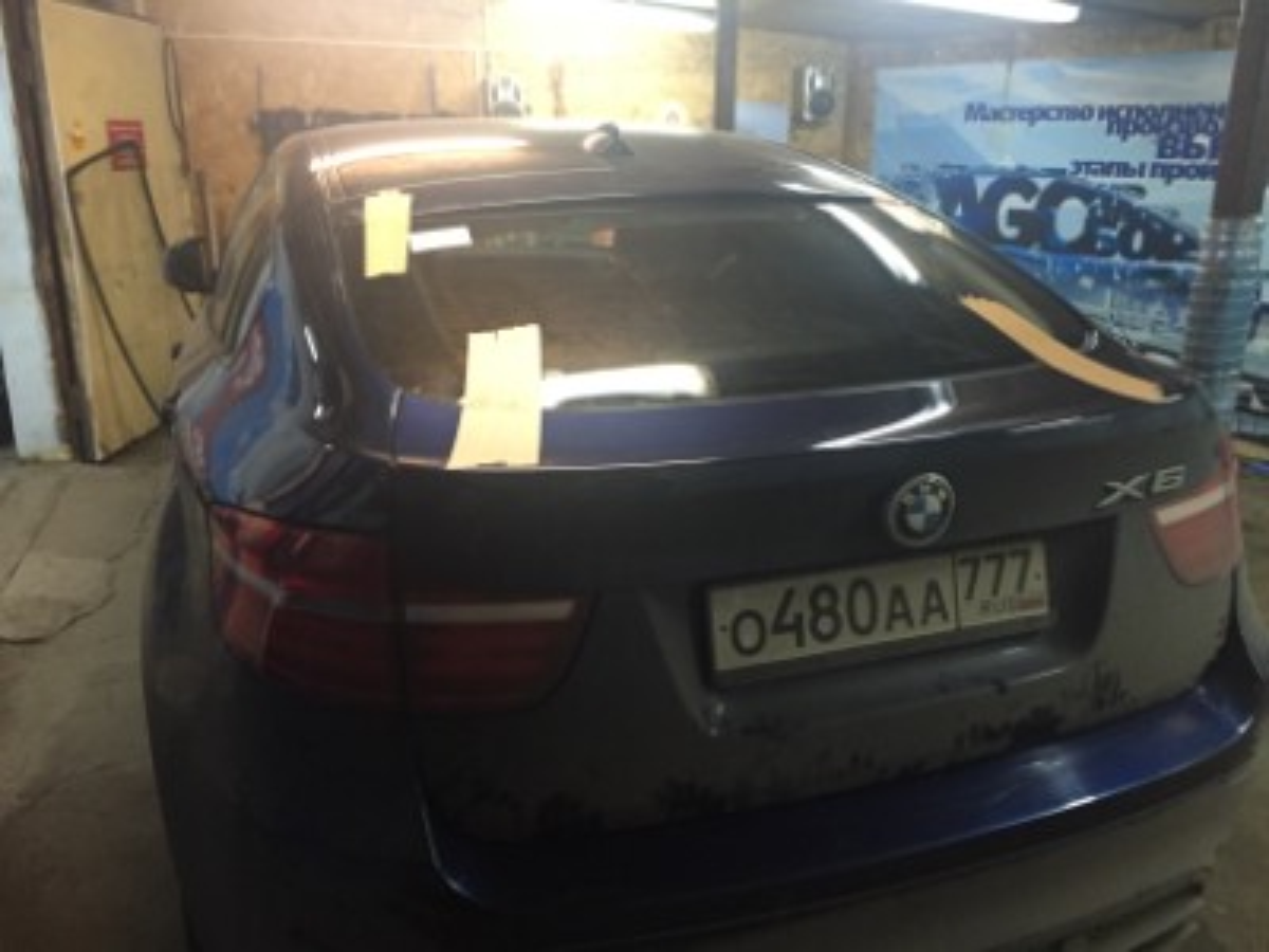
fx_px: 1063
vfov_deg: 48.2
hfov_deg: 61.7
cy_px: 476
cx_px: 634
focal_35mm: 29
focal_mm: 4.15
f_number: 2.2
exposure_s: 1/33
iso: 250
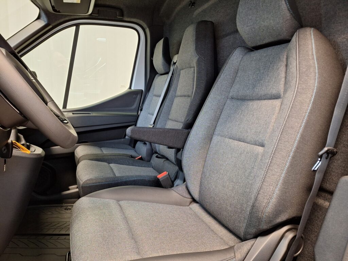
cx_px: 174
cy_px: 130
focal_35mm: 23
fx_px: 231
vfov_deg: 58.9
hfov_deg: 73.9
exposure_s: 1/25
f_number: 1.8
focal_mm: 5.54
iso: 320
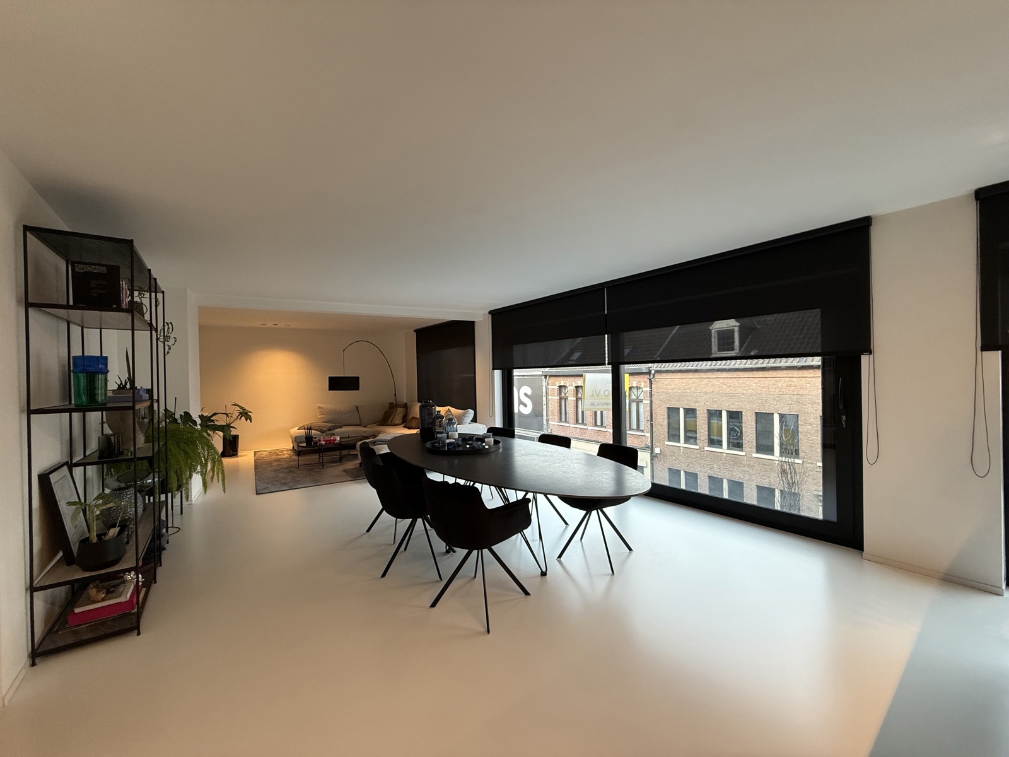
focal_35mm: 14
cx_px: 504
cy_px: 378
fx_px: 408
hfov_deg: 102.1
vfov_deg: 85.7
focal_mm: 2.22
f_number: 2.2
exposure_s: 1/100
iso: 200
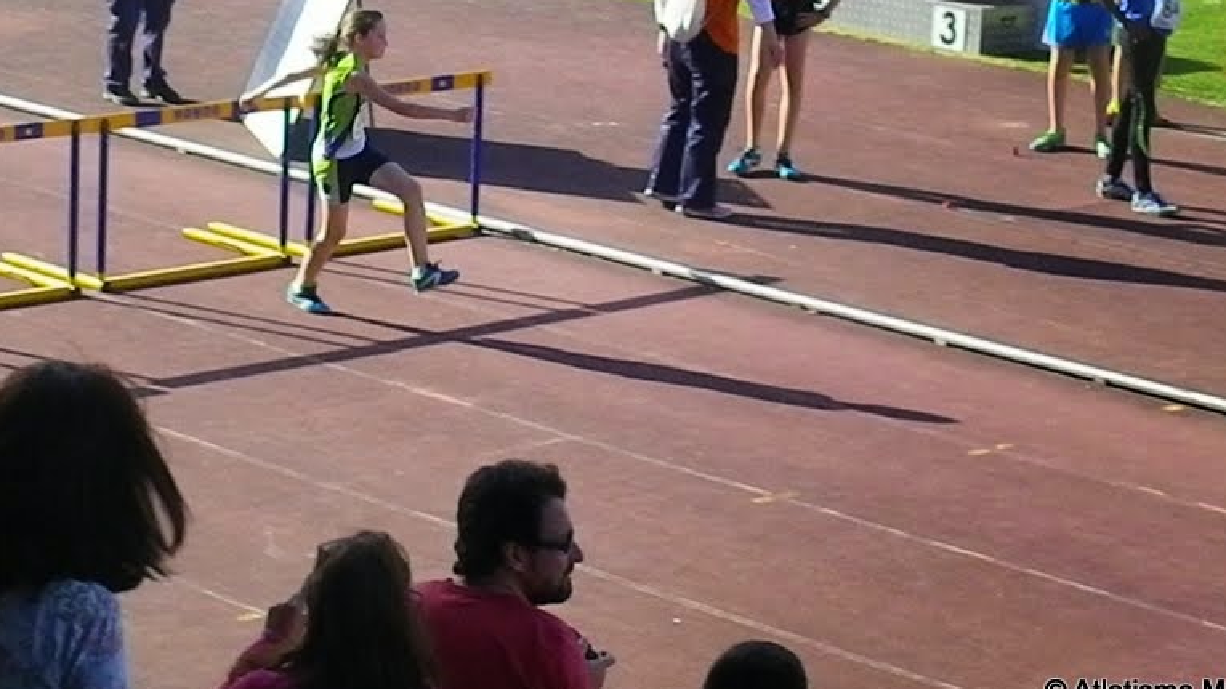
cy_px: 123
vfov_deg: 9.7
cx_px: 481
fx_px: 4030
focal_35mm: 124
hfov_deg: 17.3
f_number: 13.3
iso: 640
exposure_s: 1/160
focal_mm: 14.9
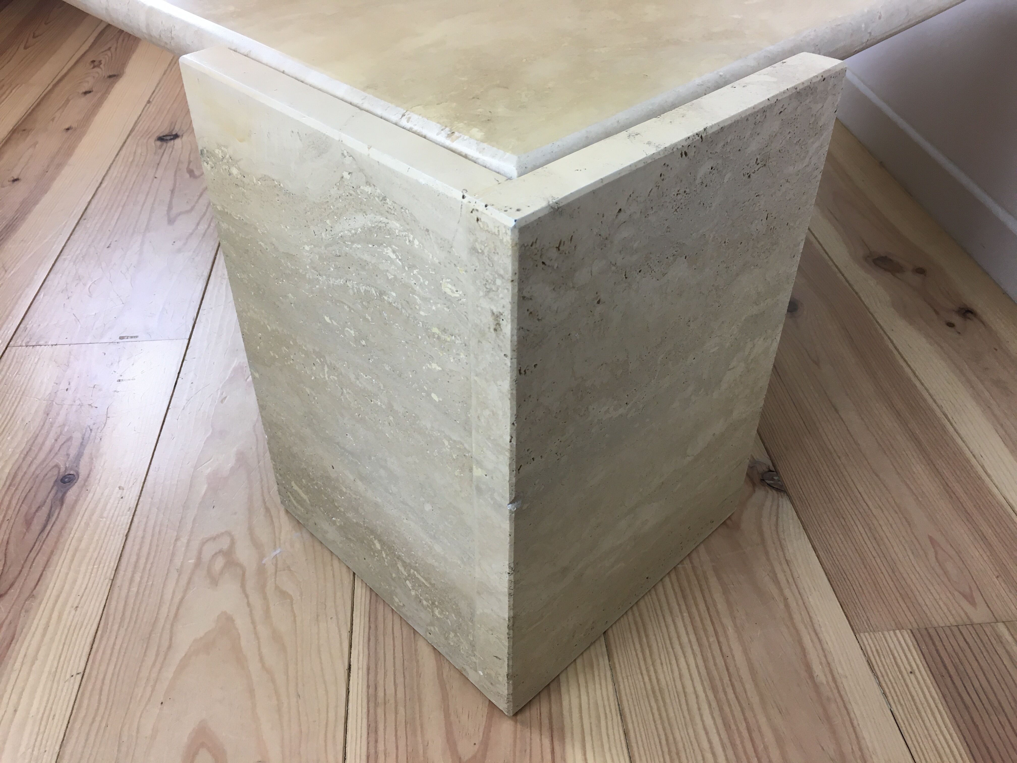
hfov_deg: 61.7
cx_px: 508
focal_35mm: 29
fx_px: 852
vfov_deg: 48.2
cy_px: 382
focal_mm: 4.15
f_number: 2.2
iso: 32
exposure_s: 1/33
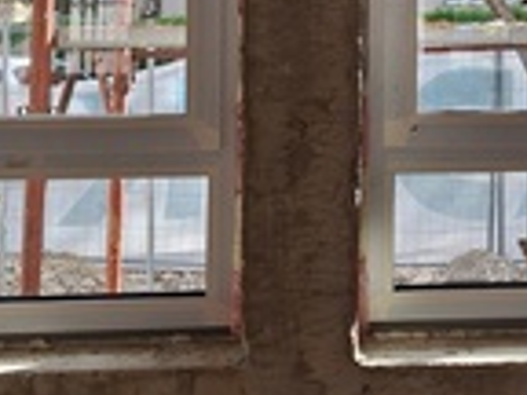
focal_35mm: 72
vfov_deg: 19.9
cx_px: 454
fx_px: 1096
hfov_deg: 26.3
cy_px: 7
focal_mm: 5.54
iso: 40
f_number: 1.8
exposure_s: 1/595
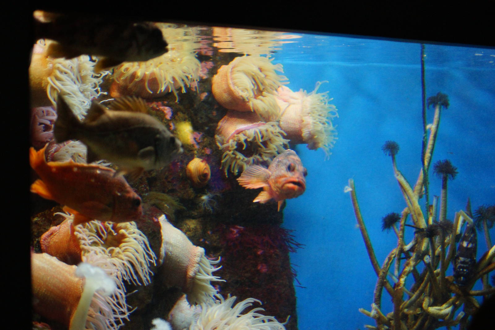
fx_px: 1134
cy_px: 165
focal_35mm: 82
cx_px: 248
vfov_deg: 16.6
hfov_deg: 24.6
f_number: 4
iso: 1600
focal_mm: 55
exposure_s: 1/20
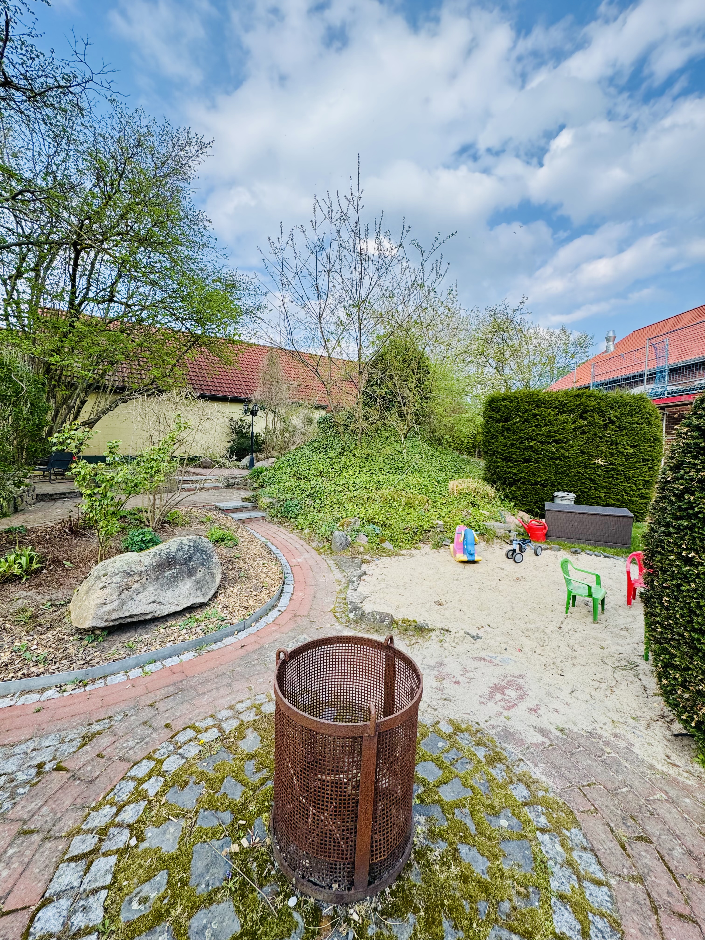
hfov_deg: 85.7
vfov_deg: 102.1
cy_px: 470
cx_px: 352
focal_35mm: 14
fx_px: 380
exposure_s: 1/561
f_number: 2.2
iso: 40
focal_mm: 2.22
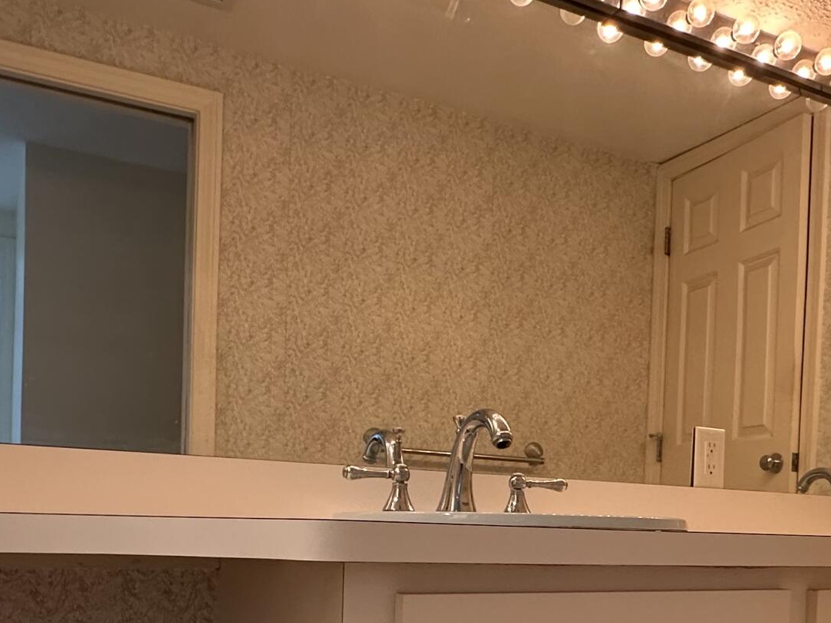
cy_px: 556
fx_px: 936
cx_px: 488
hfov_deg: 47.6
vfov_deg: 34.8
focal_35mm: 39
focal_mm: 2.22
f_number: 2.2
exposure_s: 1/60
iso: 200
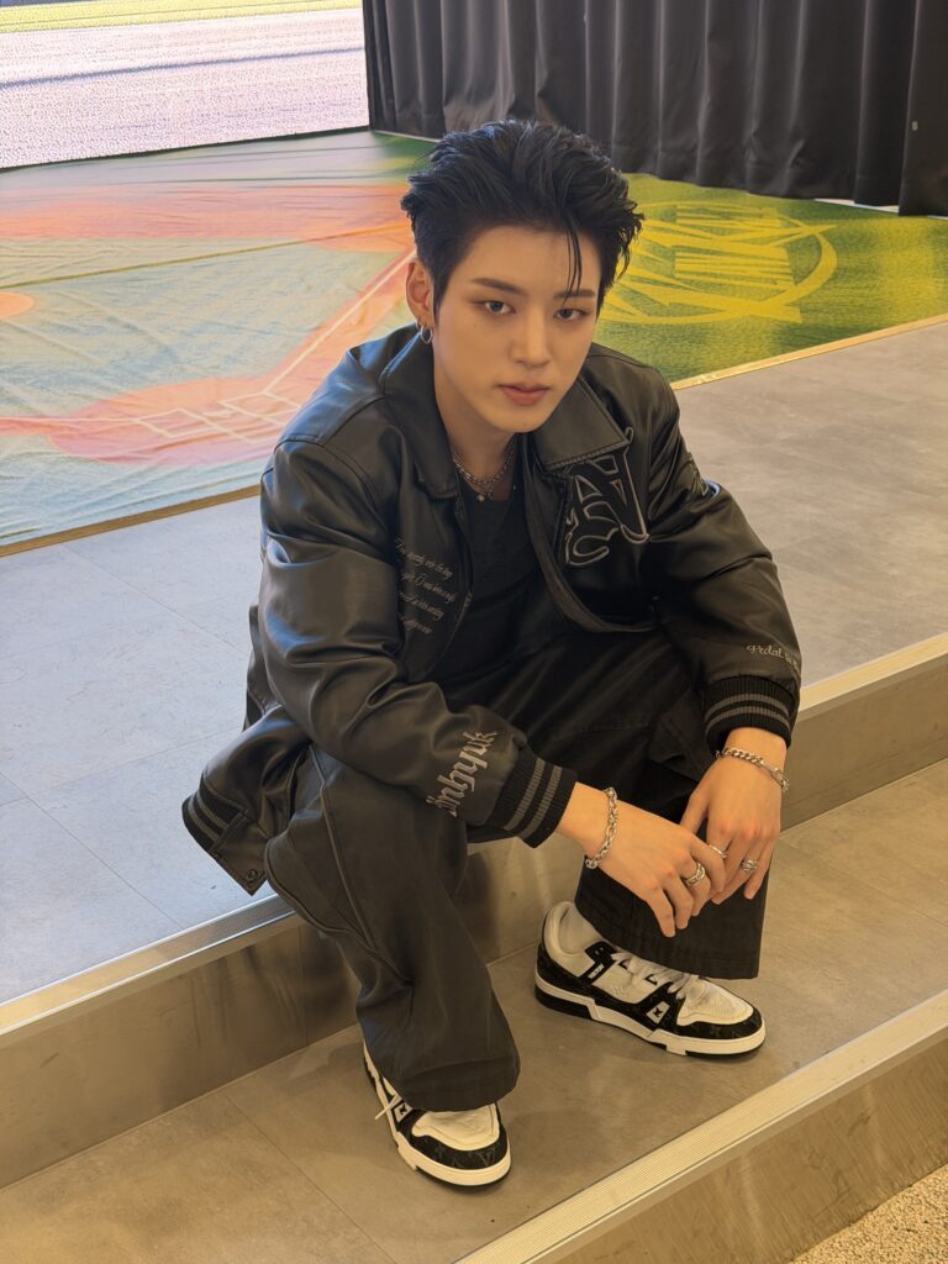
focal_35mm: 48
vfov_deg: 39.7
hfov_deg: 30.3
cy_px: 632
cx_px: 474
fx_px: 1753
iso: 160
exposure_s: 1/60
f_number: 1.78
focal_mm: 6.76
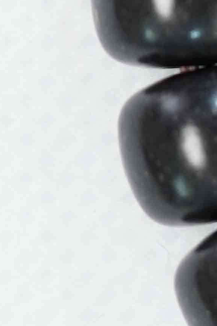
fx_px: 8505
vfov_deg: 2.2
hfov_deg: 1.5
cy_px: -15
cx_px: 682
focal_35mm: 940
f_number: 2.8
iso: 320
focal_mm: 90
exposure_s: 1/30
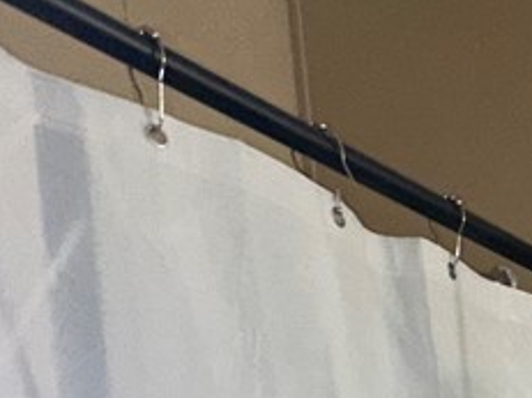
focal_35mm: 62
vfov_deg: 17.6
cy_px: 771
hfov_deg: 22.7
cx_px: 880
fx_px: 952
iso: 100
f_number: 2.2
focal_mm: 2.22
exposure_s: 1/60
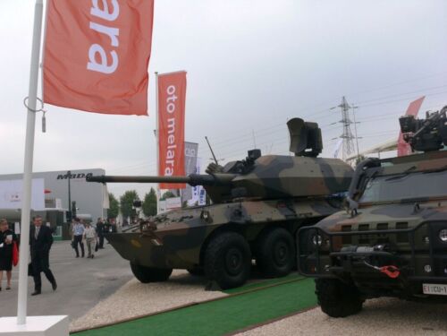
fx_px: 478
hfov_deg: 50.1
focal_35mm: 37
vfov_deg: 38.7
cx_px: 224
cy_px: 168
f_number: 5.6
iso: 100
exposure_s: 1/320
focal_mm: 7.8
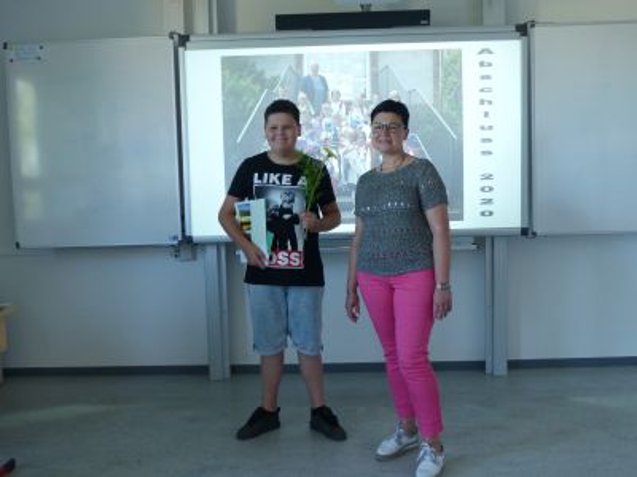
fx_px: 662
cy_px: 238
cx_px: 318
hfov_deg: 51.4
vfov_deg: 39.7
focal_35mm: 36
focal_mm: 6.4
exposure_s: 1/60
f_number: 2.8
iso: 250
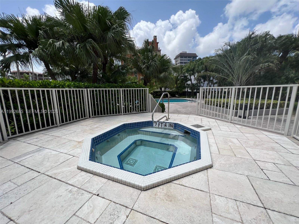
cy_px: 112
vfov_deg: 89.9
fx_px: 112
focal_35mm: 13
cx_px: 150
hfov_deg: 106.2
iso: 32
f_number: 1.8
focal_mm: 1.57
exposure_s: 1/1277
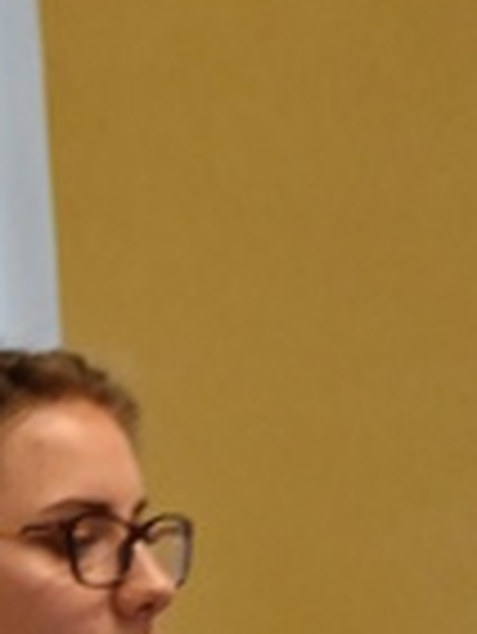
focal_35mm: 399
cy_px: 989
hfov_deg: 3.7
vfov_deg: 4.9
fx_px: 7320
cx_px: -189
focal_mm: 52
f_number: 4.8
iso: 1100
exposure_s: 1/60
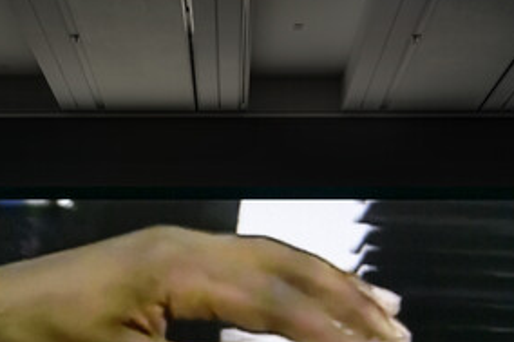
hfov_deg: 21.5
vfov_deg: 13.7
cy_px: 467
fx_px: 1356
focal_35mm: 95
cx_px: 233
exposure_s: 30
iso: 160
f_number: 11
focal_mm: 32
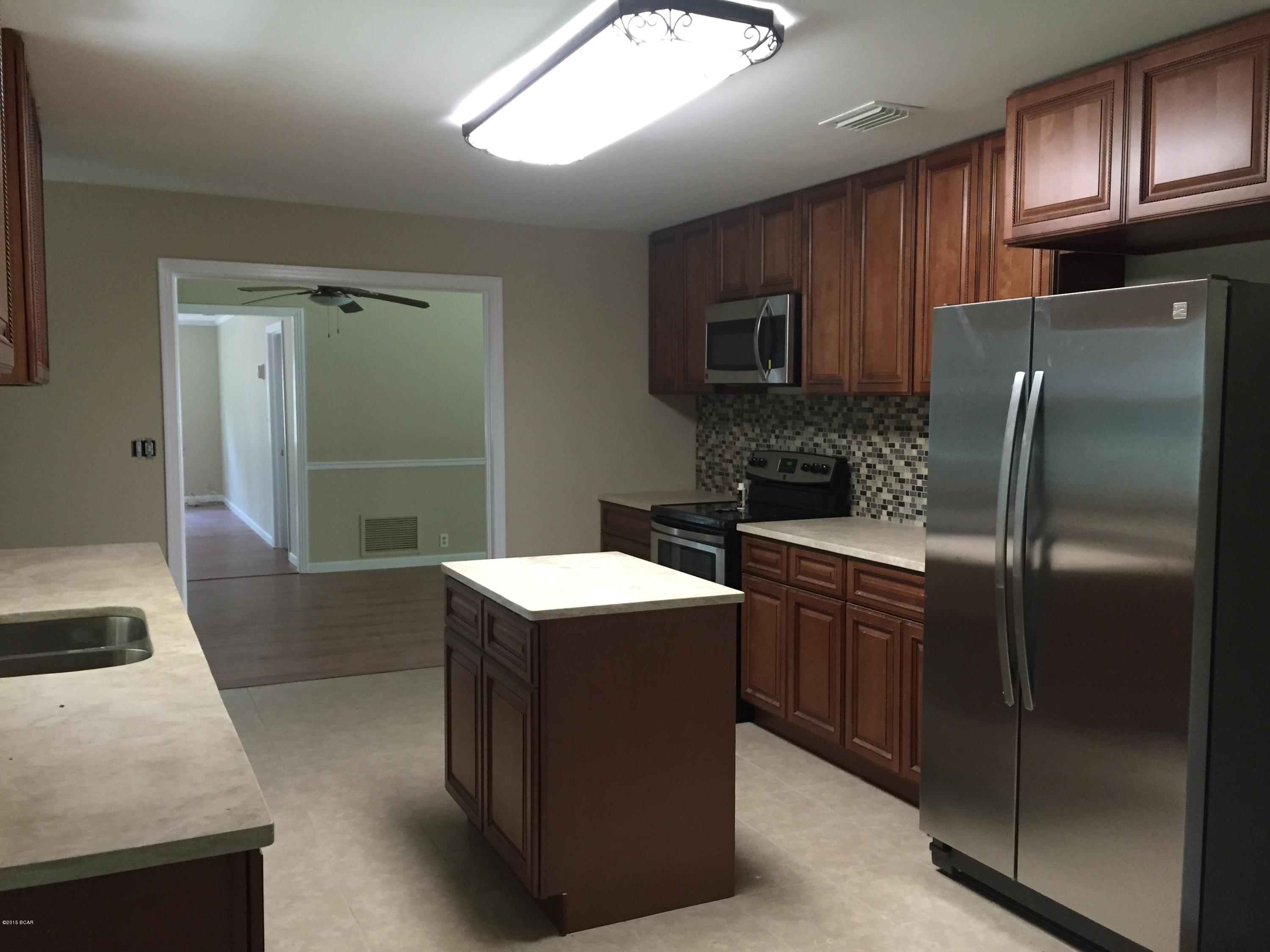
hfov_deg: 61.7
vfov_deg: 48.2
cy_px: 476
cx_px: 635
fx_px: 1064
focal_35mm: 29
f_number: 2.2
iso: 160
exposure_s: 1/30
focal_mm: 4.15
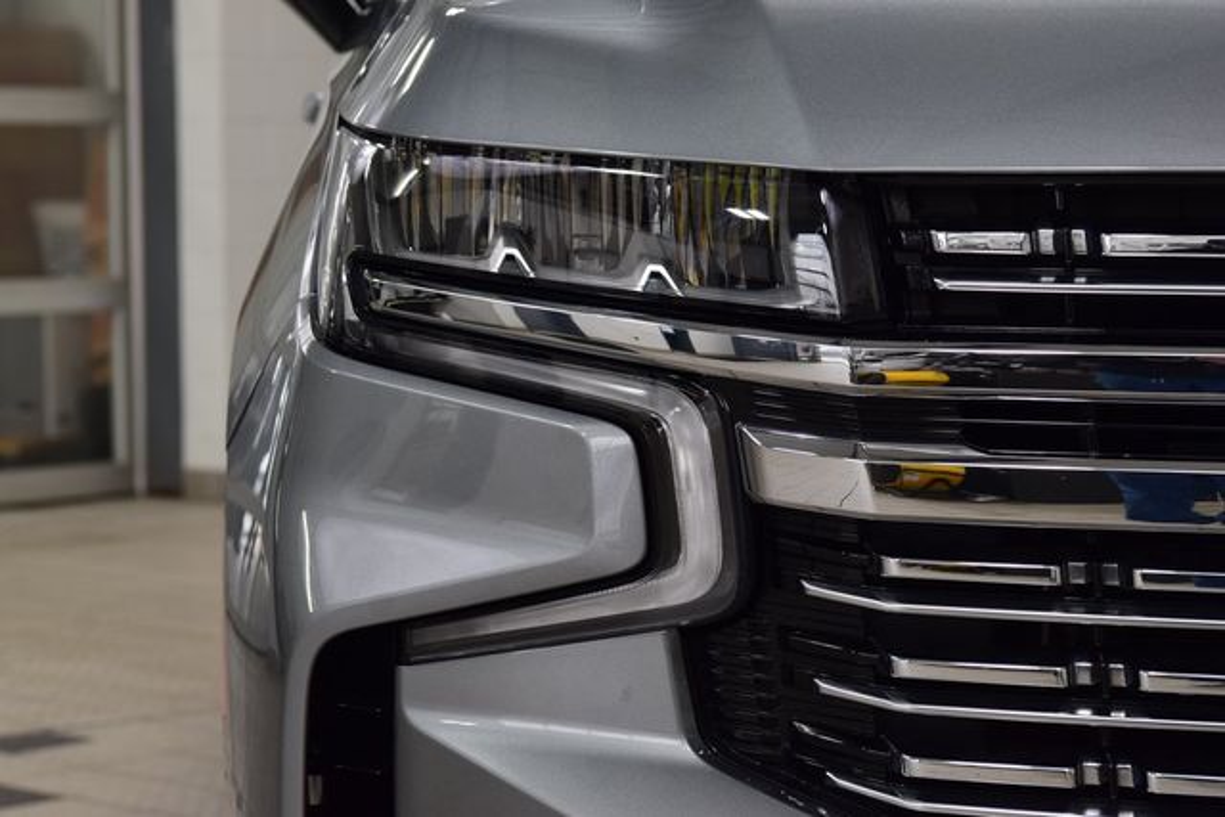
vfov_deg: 13.0
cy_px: 408
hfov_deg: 19.5
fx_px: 3573
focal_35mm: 105
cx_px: 612
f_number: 7.1
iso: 720
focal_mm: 70
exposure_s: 1/30
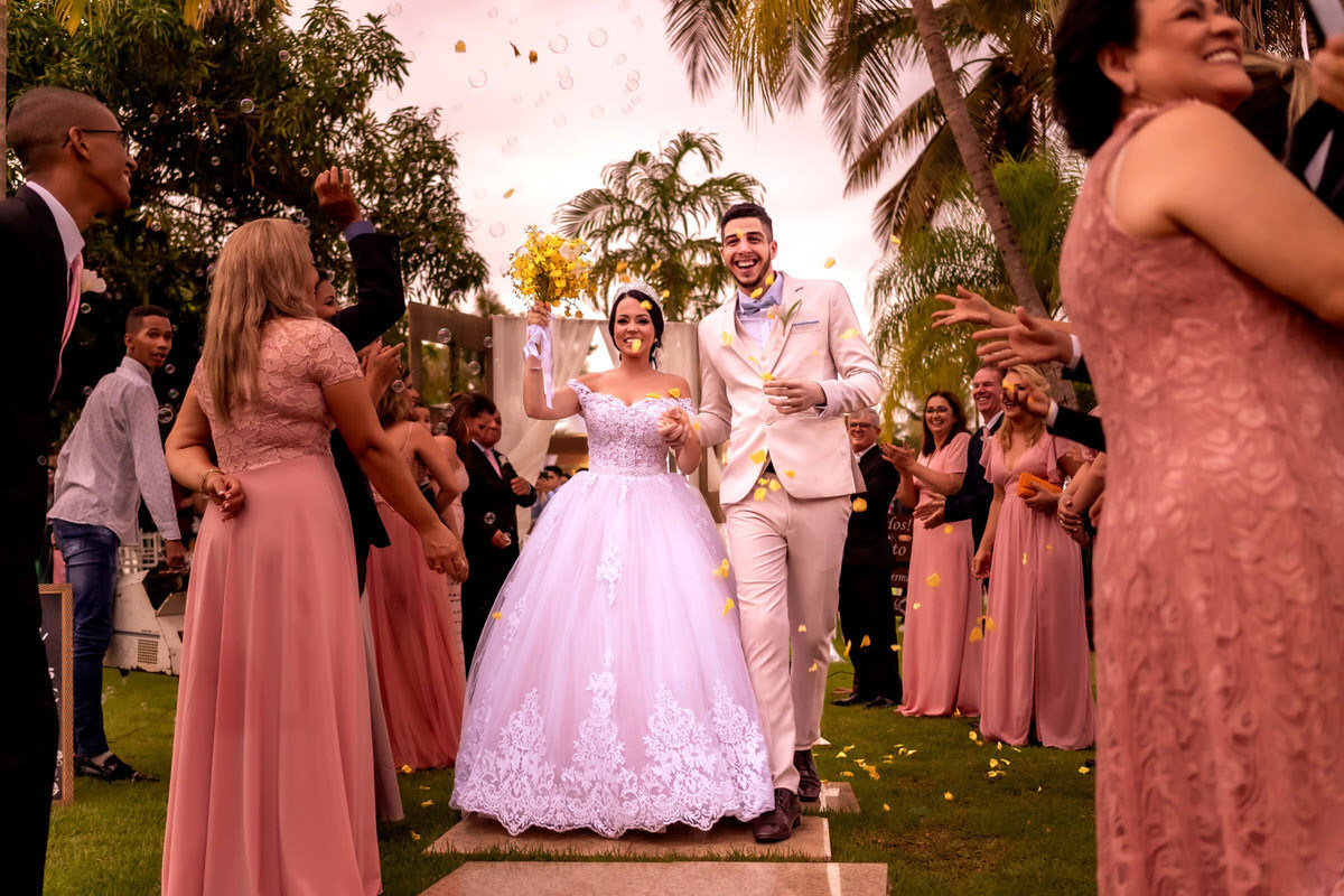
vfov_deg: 37.9
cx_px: 672
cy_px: 448
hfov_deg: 54.4
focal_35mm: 35
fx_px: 1307
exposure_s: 1/200
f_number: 2.8
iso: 3200
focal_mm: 35
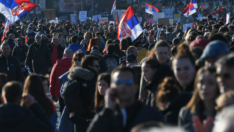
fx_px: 2134
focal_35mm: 344
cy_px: 24
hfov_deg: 6.3
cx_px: 49
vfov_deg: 3.5
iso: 200
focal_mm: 200
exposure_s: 1/800
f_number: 6.3
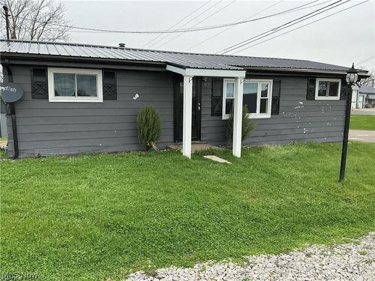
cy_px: 140
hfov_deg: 61.7
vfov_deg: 48.2
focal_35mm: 29
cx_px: 188
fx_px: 314
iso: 25
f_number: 1.8
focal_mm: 3
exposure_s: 1/642
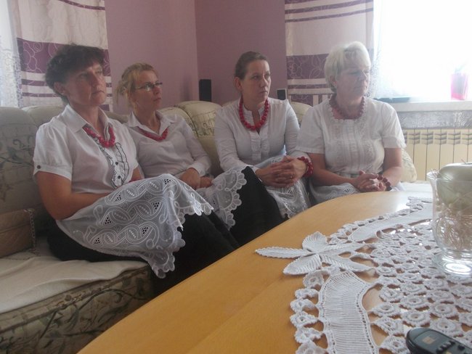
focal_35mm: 28
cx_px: 236
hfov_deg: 63.4
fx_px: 382
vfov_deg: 49.8
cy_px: 177
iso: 80
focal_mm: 4
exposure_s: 1/80
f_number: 2.7
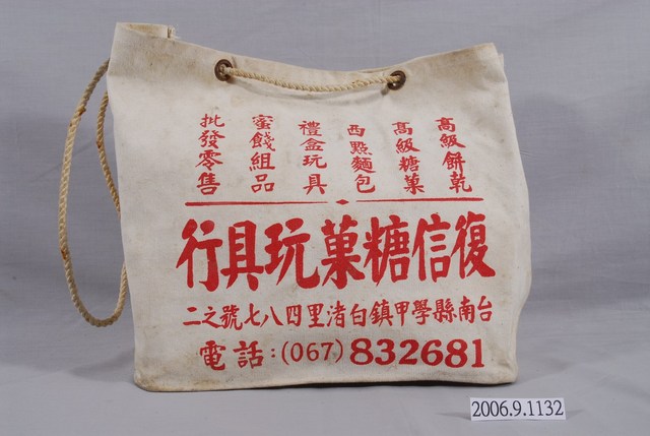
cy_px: 218
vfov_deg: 33.1
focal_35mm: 40
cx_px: 325
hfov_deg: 47.9
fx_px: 732
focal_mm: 27
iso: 100
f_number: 18
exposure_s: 1/60
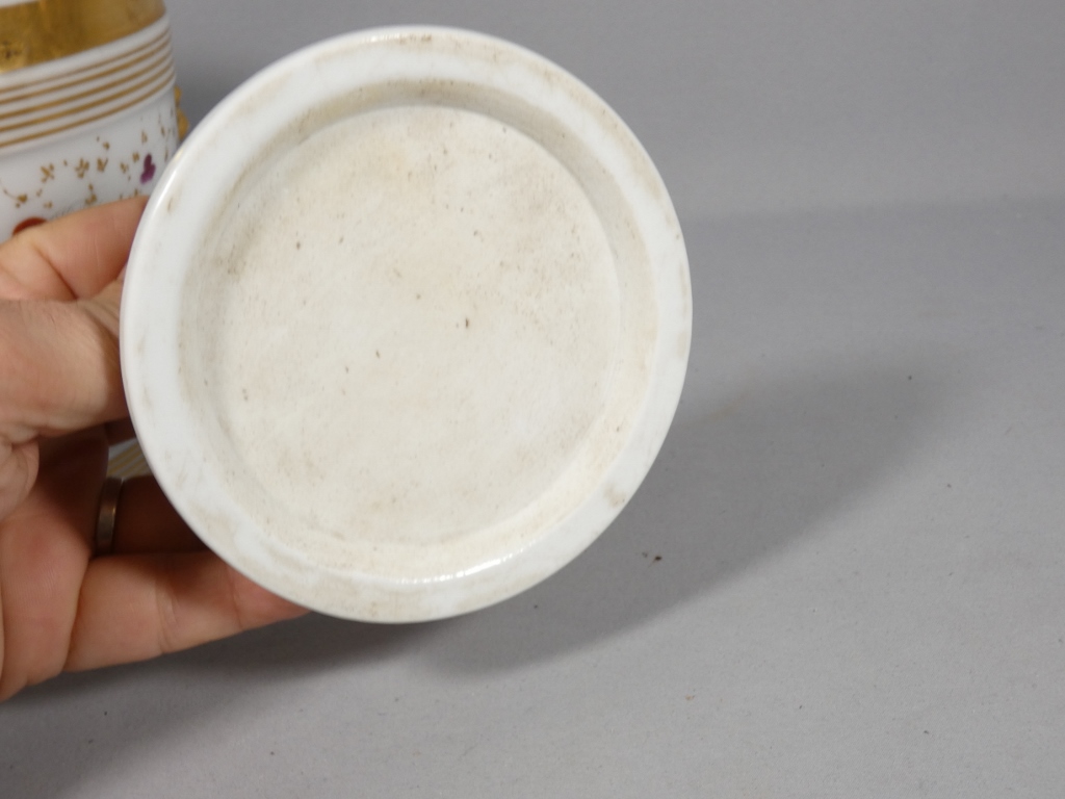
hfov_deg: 43.9
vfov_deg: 33.6
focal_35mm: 43
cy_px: 400
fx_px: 1323
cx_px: 532
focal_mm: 7.8
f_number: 3.7
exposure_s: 1/80
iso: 125
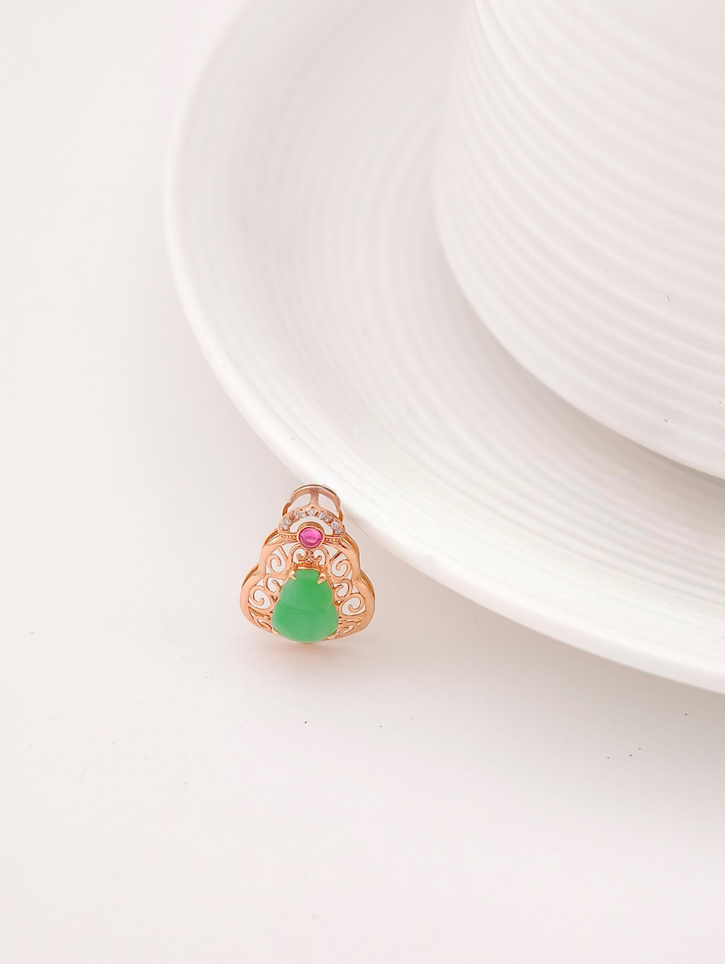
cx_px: 362
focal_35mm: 122
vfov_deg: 16.1
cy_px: 482
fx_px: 3399
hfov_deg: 12.2
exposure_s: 1/200
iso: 125
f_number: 2.67
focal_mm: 22.48
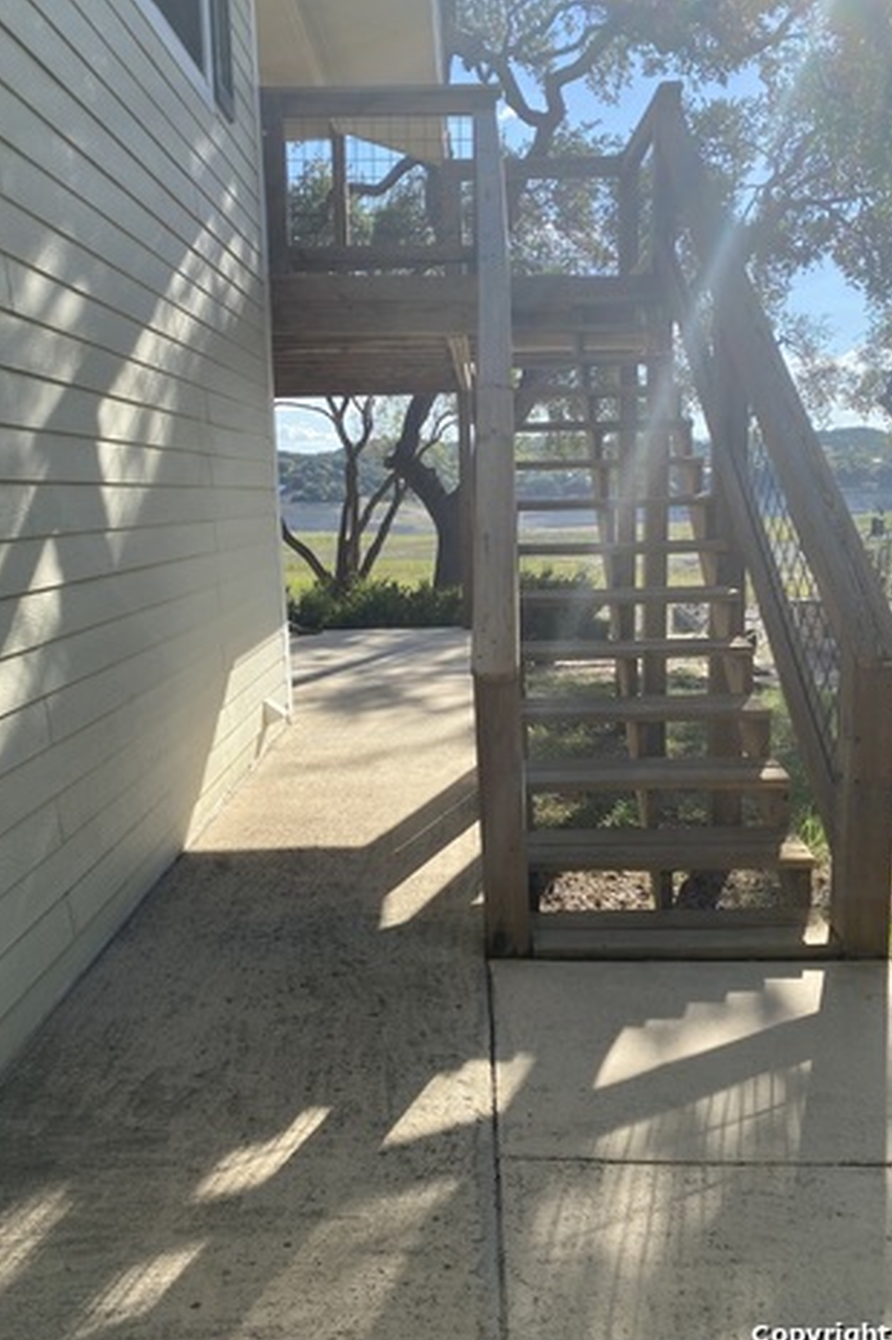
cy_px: 690
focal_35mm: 28
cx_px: 456
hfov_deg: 46.4
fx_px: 1041
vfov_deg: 65.5
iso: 32
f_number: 1.8
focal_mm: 4.25
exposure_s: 1/1754
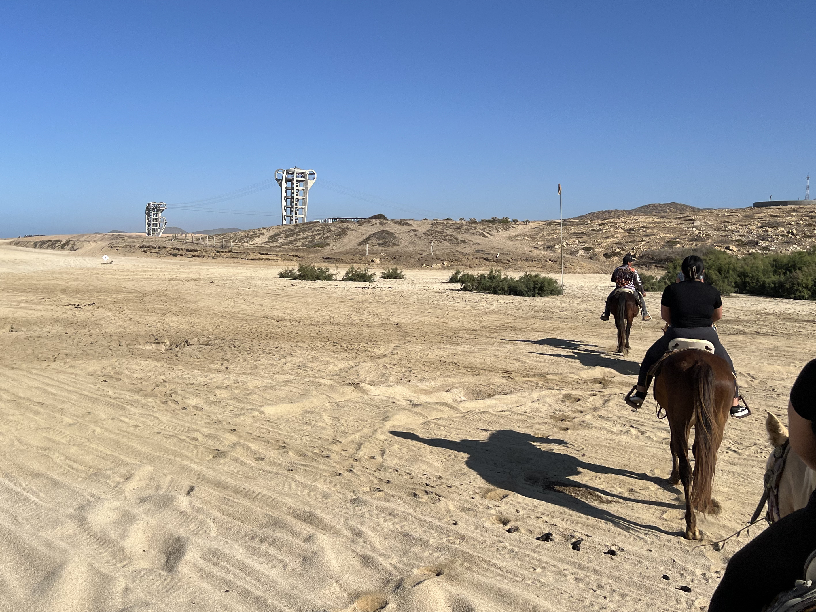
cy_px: 233
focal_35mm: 37
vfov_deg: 38.4
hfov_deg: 49.9
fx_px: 872
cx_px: 341
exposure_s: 1/8696
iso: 50
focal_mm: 5.7
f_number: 1.5
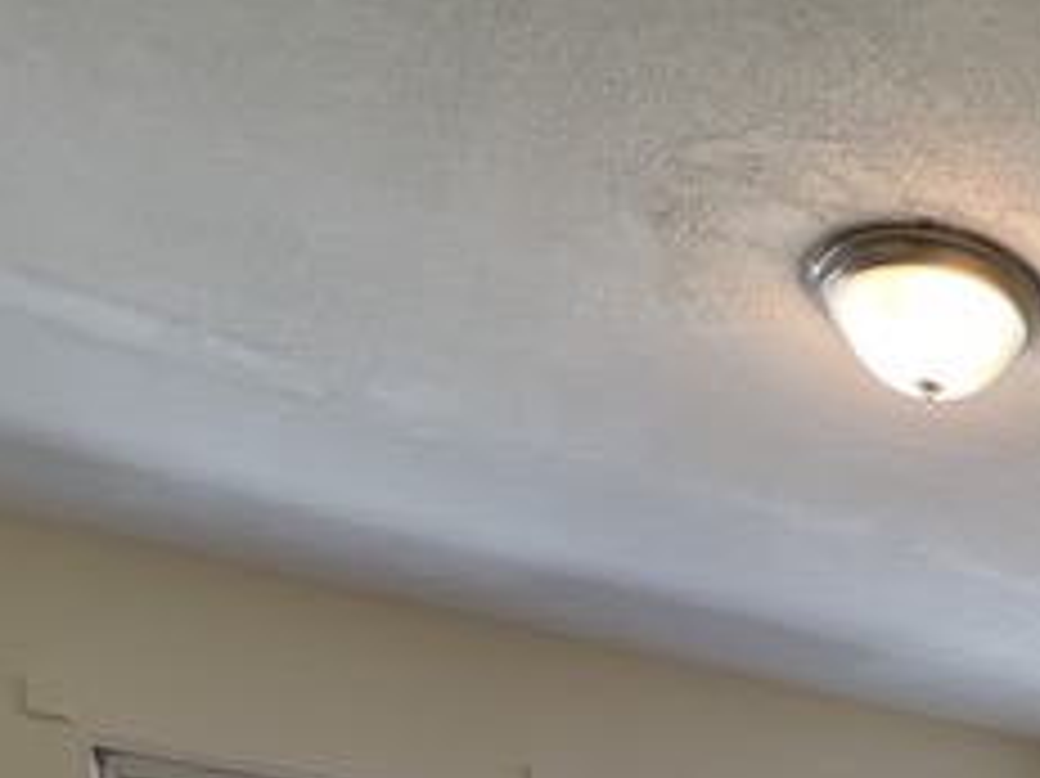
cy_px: 1309
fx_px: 1351
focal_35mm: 45
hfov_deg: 34.6
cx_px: 1216
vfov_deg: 22.7
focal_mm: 1.57
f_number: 1.8
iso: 100
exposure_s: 1/120
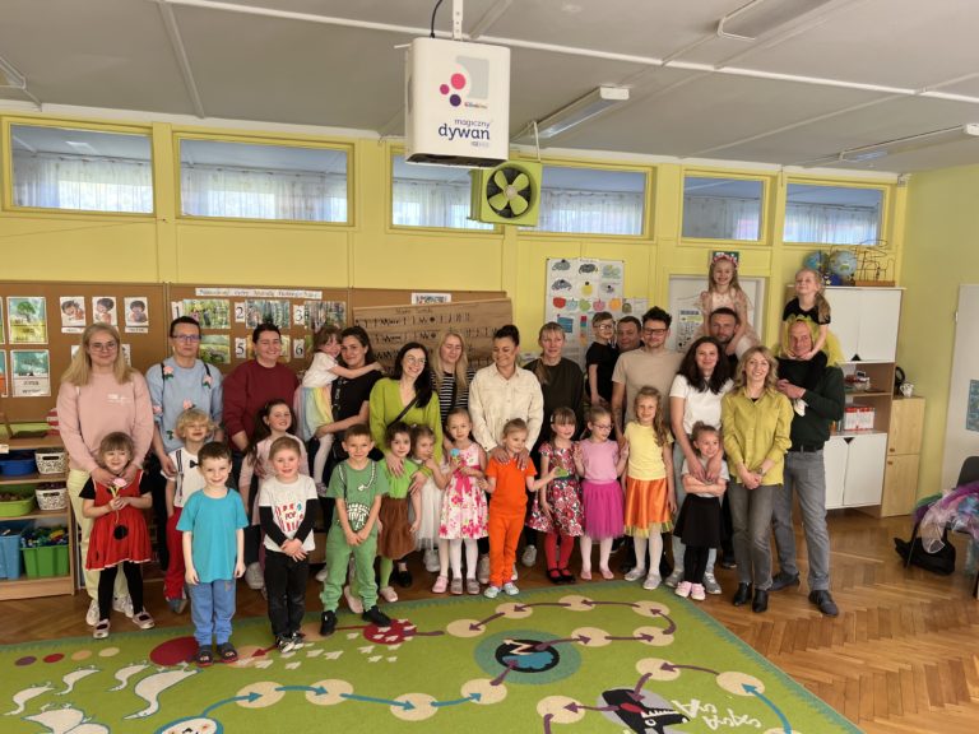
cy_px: 367
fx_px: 735
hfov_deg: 67.3
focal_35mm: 26
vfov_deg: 53.1
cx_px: 490
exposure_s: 1/121
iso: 125
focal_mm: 5.7
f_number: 1.5
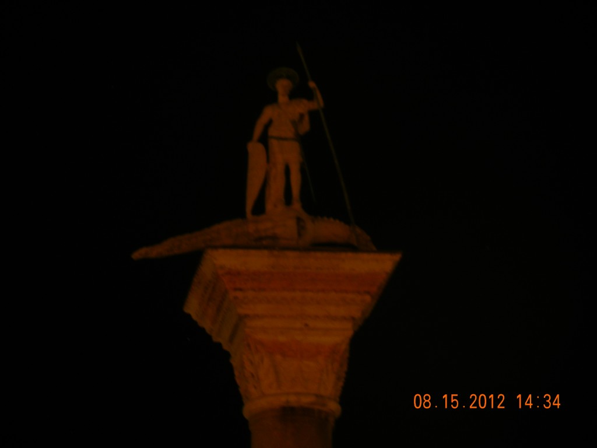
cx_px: 298
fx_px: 3001
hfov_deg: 11.4
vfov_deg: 8.5
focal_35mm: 174
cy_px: 224
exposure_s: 1
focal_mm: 31.4
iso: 200
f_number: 4.6
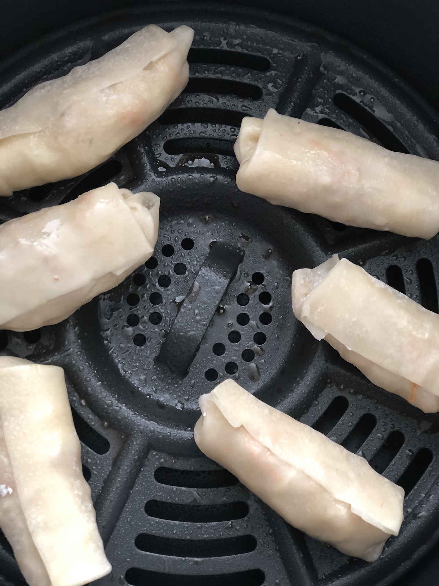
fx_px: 964
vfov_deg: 33.8
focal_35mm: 57
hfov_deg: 25.7
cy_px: 293
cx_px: 220
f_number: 2.8
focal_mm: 6.6
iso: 125
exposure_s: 1/30
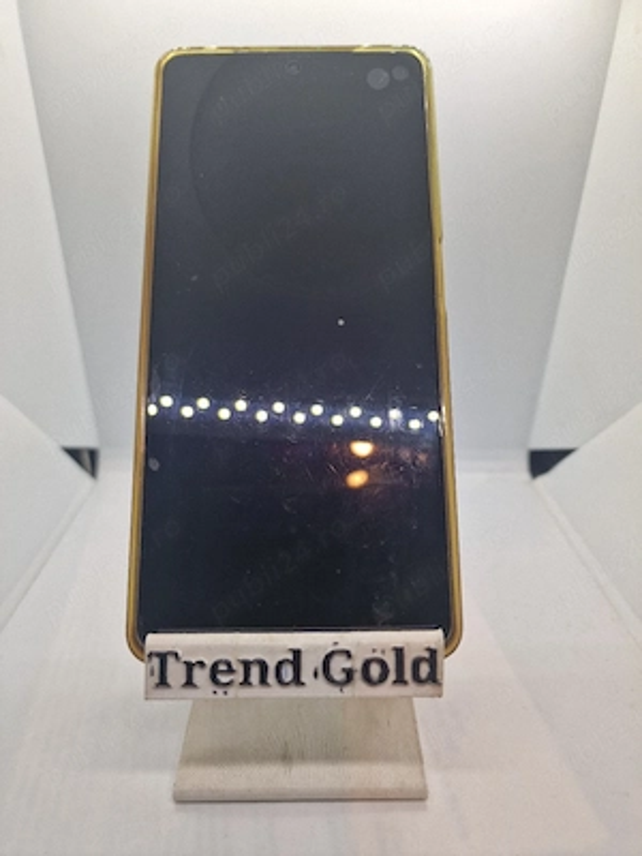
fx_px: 569
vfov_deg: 73.9
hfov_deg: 58.9
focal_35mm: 23
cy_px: 428
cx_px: 321
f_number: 1.8
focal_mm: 6.4
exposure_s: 1/100
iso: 50
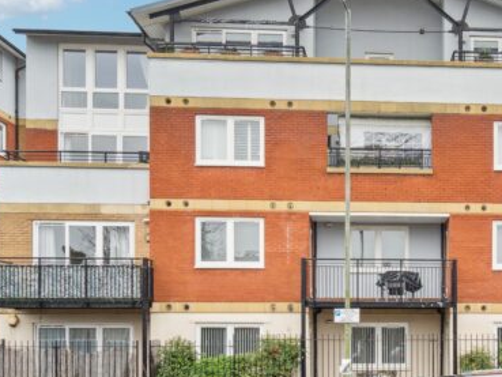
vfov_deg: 29.0
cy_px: 231
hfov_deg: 36.1
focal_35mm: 50
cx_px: 439
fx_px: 725
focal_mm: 25
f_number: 4.5
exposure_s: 1/60
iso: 320
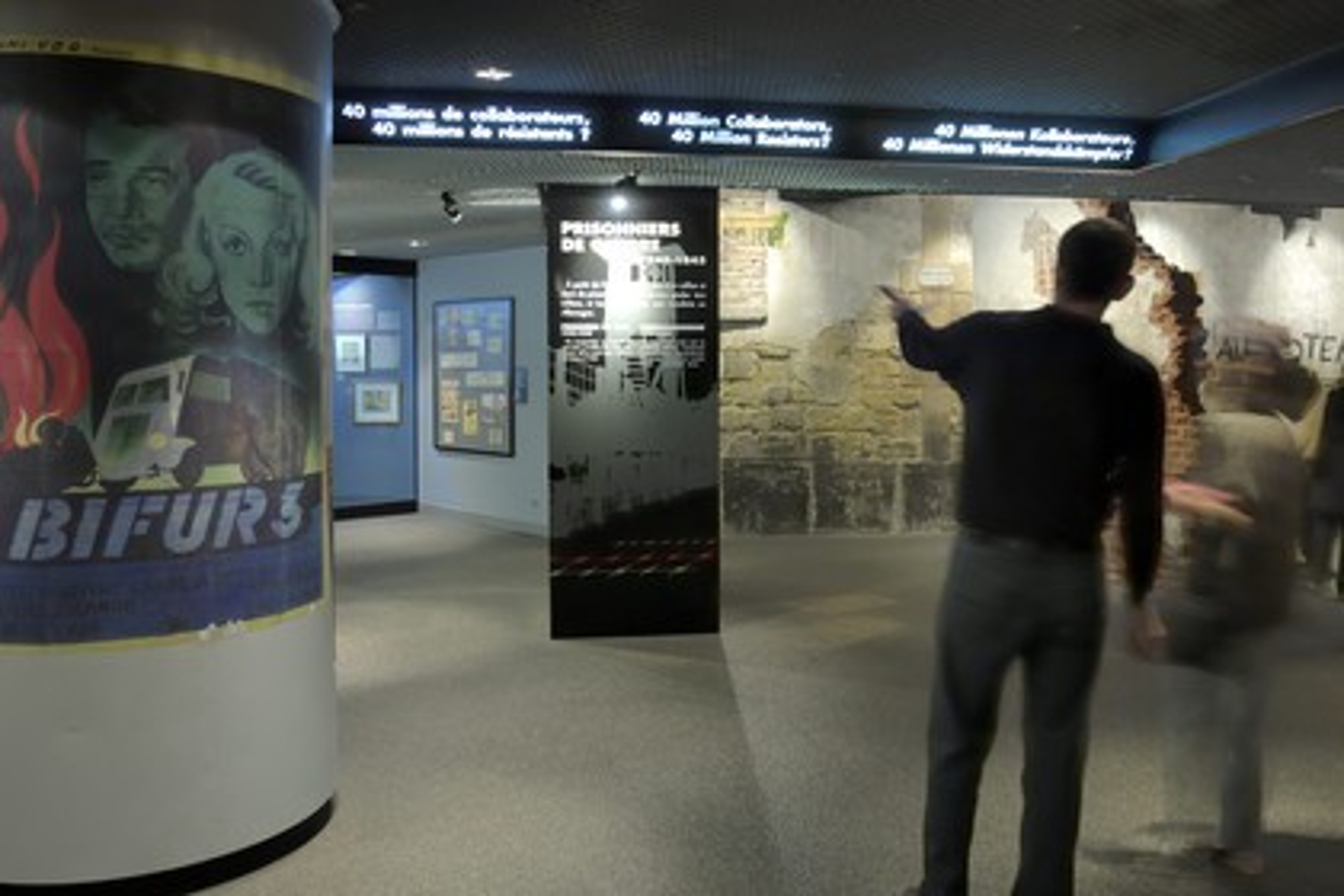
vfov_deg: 50.4
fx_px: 952
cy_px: 448
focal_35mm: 26
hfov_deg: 70.4
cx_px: 672
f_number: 6.3
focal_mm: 17
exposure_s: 1
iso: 100
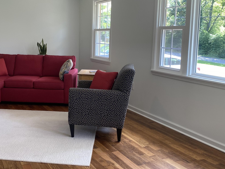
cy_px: 63
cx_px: 84
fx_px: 260
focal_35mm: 40
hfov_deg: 46.4
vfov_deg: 35.8
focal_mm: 4.25
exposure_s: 1/120
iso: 100
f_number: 1.8
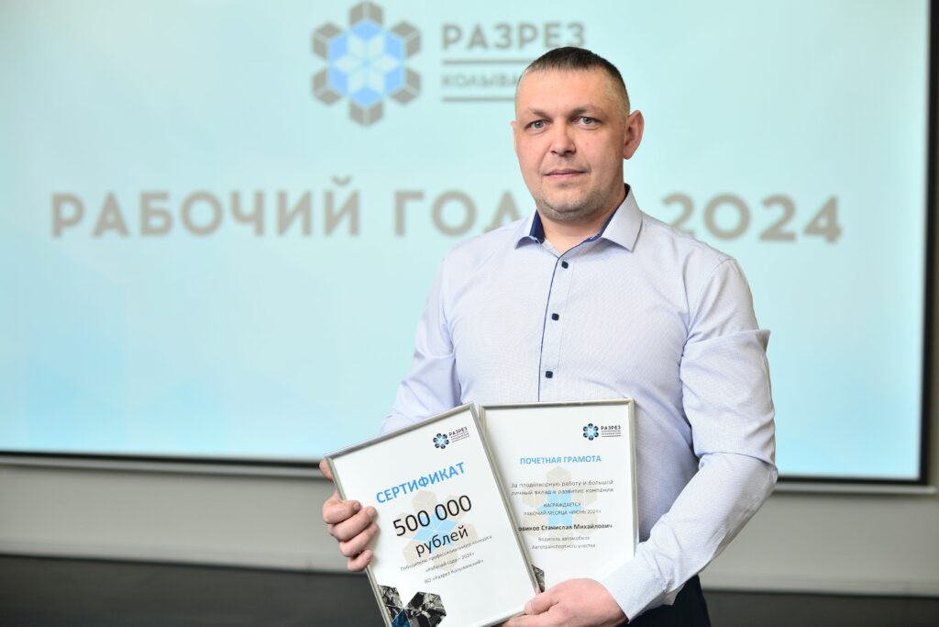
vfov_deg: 27.0
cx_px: 470
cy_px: 314
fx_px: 1304
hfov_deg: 39.6
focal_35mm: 50
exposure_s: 1/200
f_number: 2.8
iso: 250
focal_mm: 50
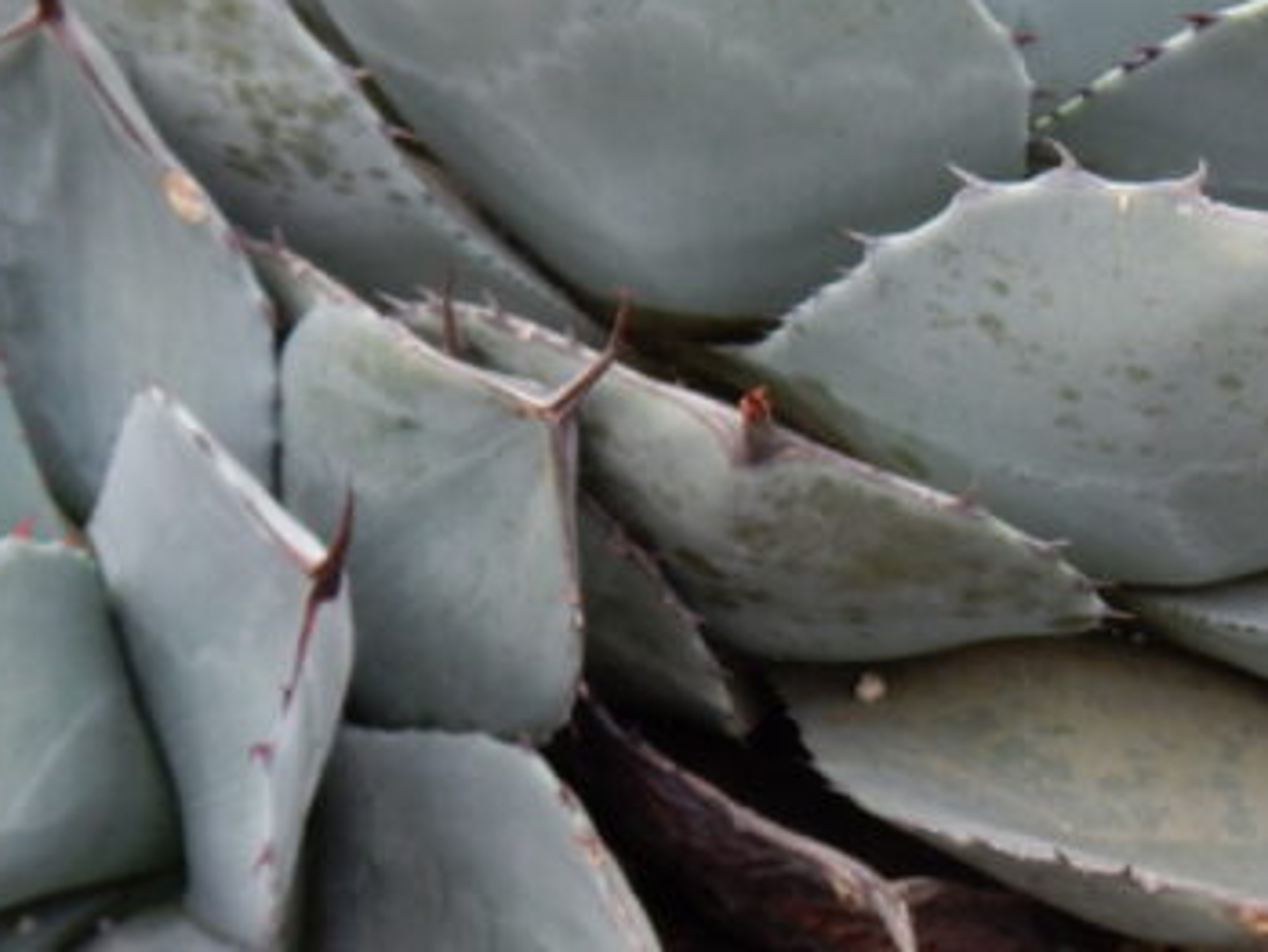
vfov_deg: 8.4
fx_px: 6449
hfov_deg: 11.2
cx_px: 647
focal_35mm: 176
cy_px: 196
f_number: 4.5
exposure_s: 1/40
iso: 125
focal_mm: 10.7
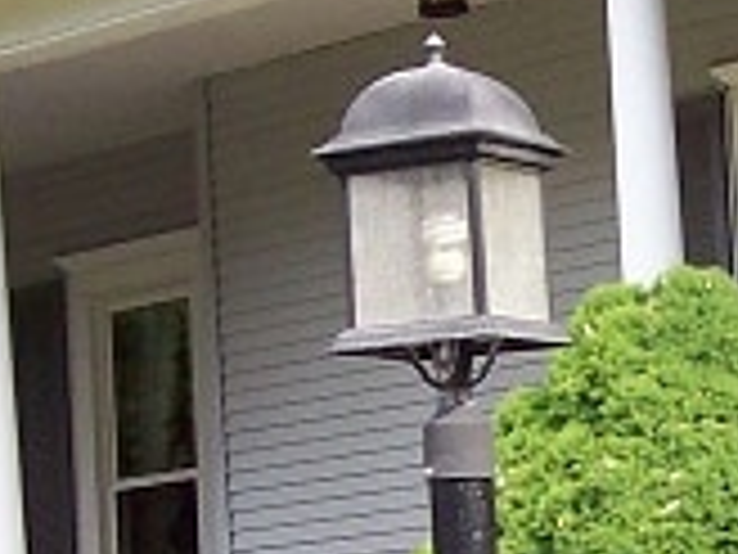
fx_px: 3752
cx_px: 558
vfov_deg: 8.4
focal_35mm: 176
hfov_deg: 11.2
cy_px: 486
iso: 80
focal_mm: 6
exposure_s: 1/402
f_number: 2.7
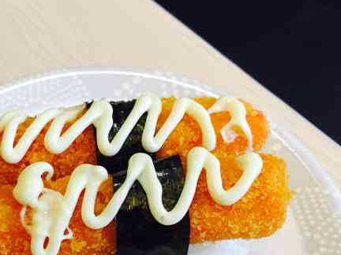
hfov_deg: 39.8
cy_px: 178
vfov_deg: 30.6
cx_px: 106
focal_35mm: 47
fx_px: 463
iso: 80
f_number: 2.2
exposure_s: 1/33
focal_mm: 4.15
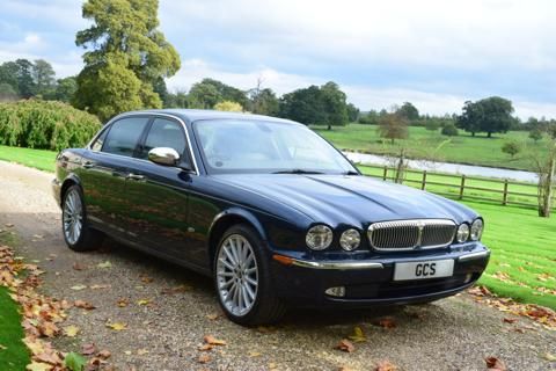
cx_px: 278
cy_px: 186
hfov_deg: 41.1
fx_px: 741
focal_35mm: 48
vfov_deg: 28.1
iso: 400
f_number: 9
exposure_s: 1/160
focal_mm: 32
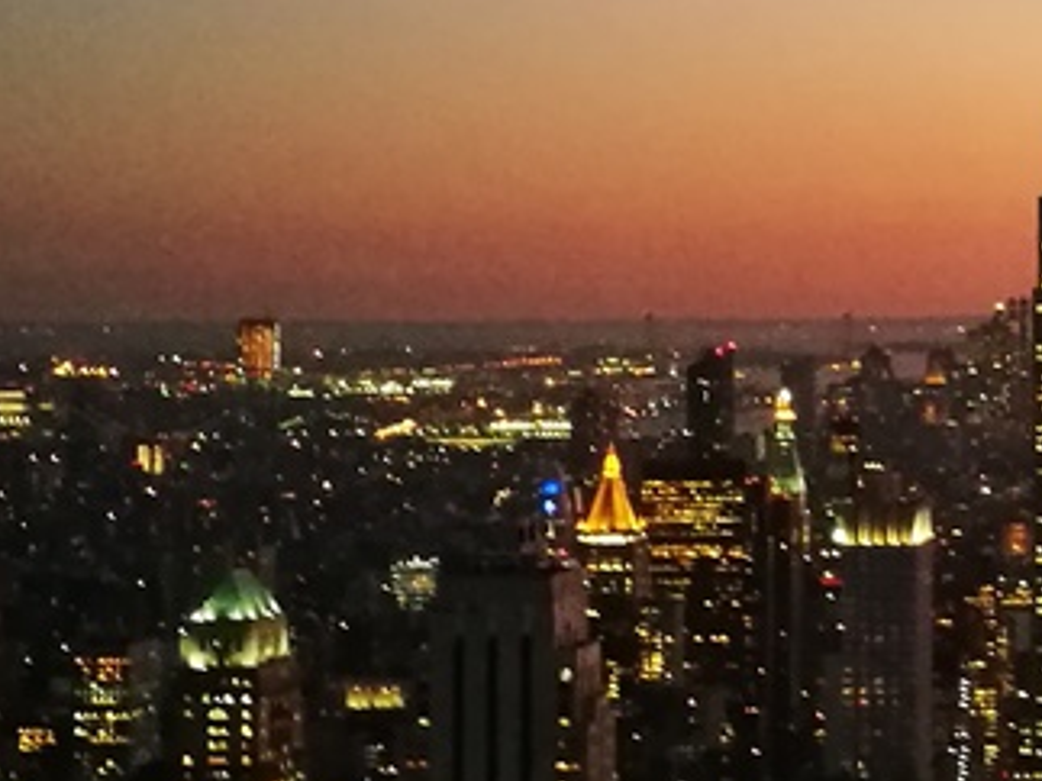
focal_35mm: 116
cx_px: 1148
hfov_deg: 16.5
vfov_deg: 12.8
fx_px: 3490
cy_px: 300
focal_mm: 4.5
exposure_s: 1/20
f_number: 2.2
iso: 640
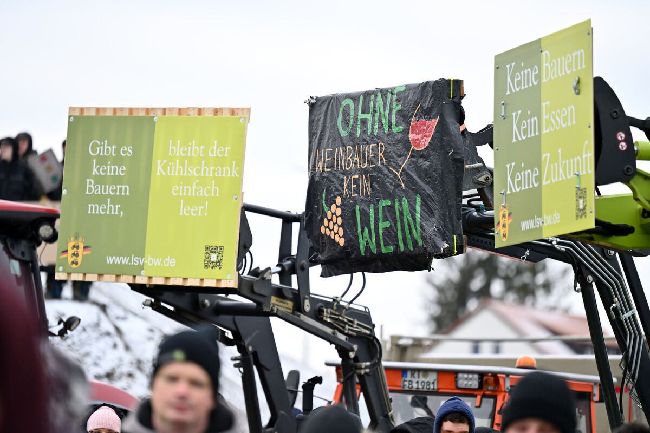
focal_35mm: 175
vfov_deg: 7.8
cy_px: 216
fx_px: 3159
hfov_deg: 11.7
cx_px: 325
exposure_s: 1/1600
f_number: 2.8
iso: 800
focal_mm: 175
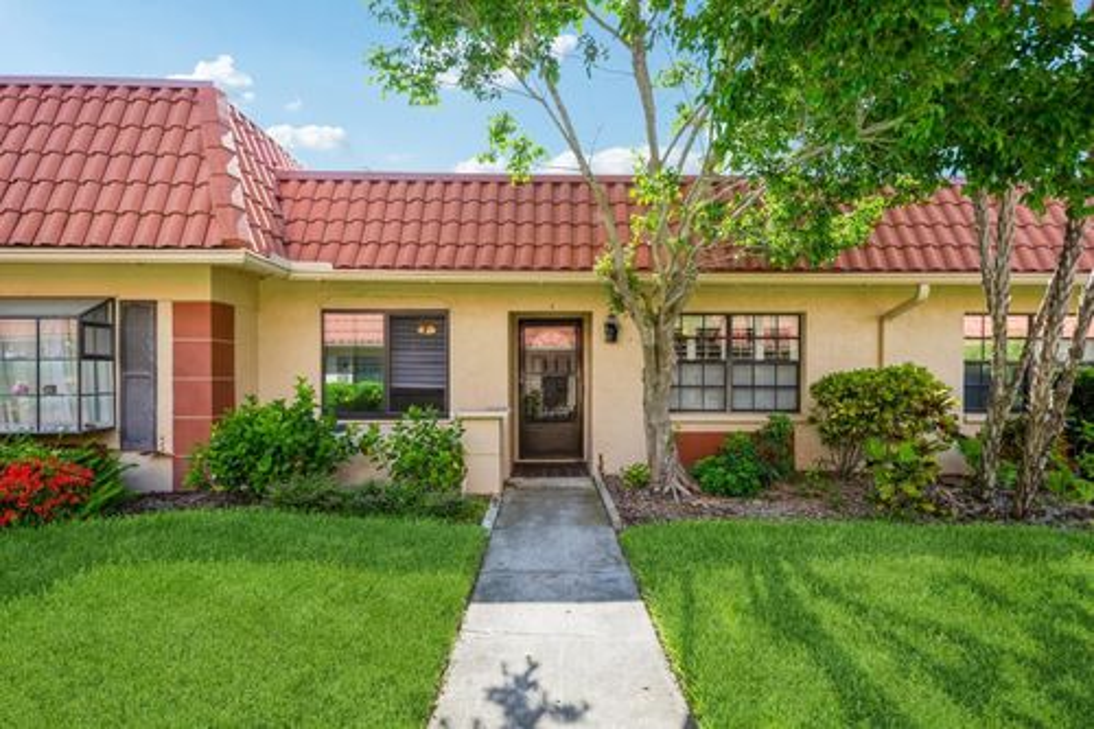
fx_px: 501
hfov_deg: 95.0
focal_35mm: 16
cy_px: 364
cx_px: 547
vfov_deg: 72.0
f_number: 8
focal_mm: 11
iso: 200
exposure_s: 1/160
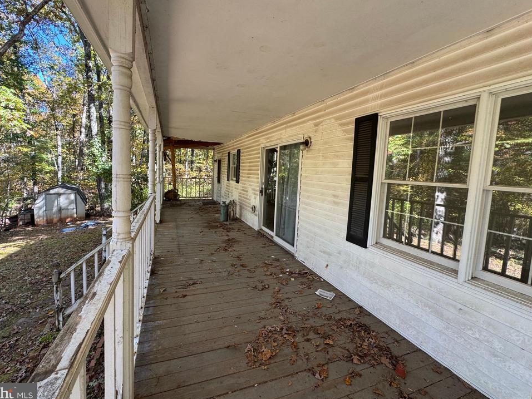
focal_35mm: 15
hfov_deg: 98.1
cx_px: 253
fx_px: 231
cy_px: 192
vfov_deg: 81.7
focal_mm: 2.22
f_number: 2.2
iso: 64
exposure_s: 1/99
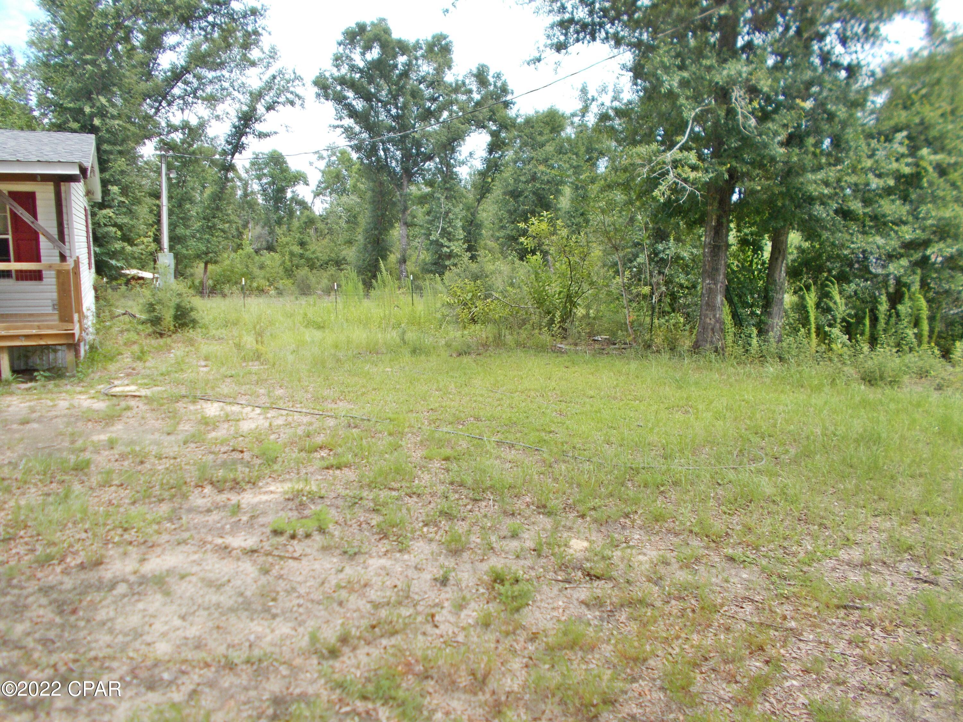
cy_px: 361
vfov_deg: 53.1
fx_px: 723
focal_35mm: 26
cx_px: 482
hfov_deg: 67.3
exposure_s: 1/320
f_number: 3.2
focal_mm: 4.6
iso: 80
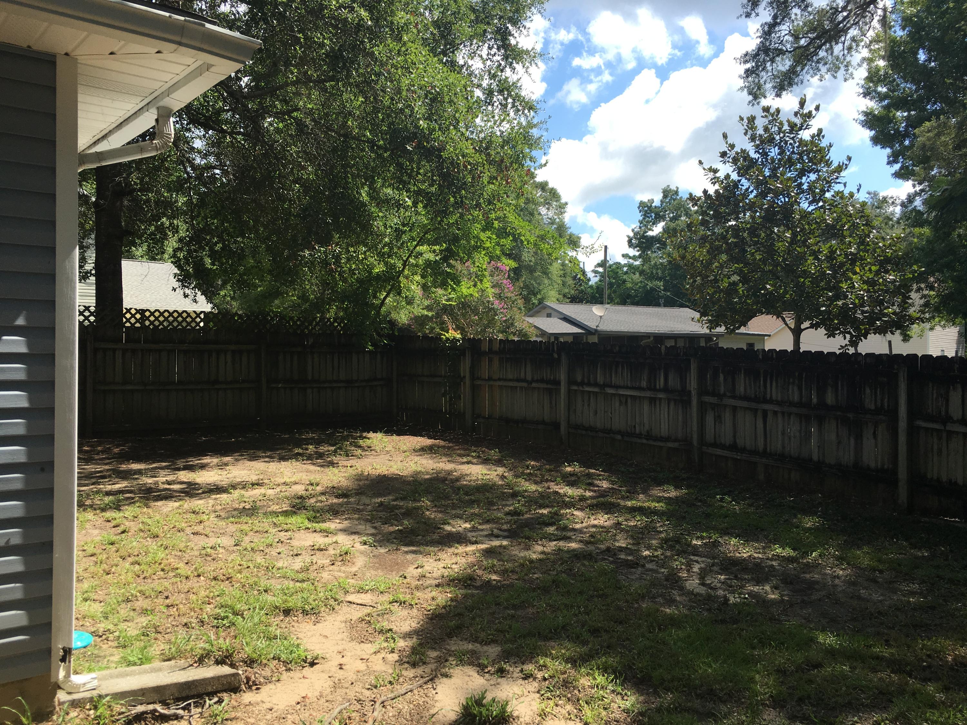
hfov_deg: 61.7
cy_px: 362
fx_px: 810
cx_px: 484
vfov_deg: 48.2
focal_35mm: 29
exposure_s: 1/874
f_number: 2.2
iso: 25
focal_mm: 4.15
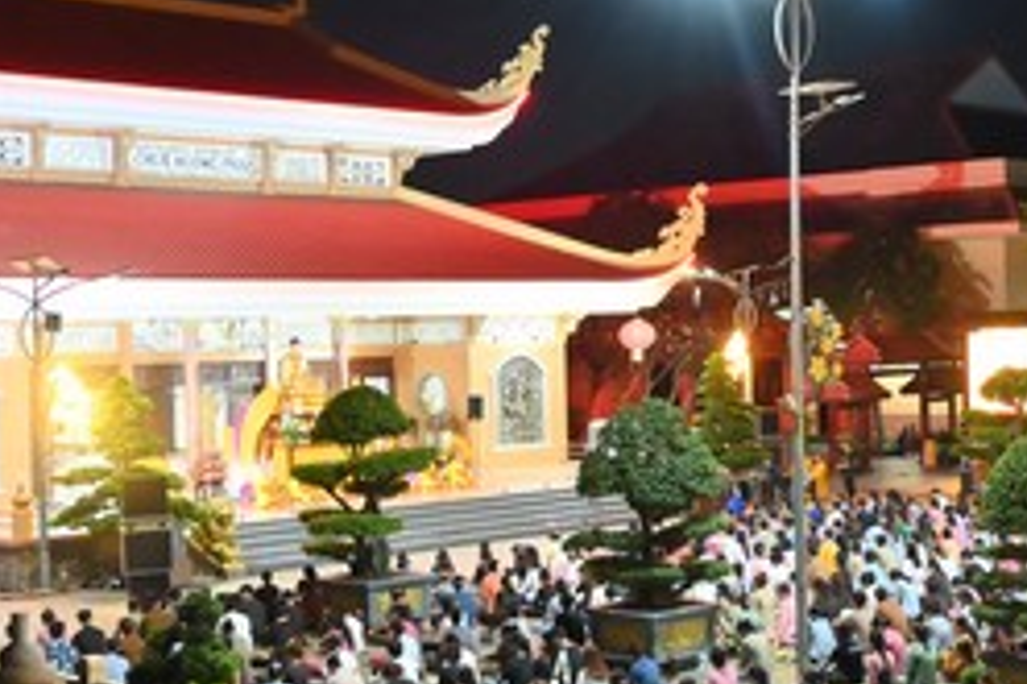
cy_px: 327
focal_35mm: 63
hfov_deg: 30.6
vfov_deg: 21.5
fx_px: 1796
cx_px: 907
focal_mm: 24
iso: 3200
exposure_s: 1/25
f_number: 5
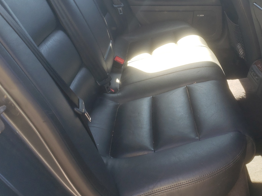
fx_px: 288
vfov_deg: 37.6
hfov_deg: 48.6
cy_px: 79
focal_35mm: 38
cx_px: 162
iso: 50
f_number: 1.5
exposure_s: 1/192
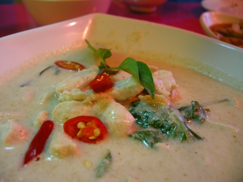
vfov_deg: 40.7
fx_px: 246
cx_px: 122
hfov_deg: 52.6
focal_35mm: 35
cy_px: 91
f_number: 2.7
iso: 64
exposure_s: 1/4
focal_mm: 7.5
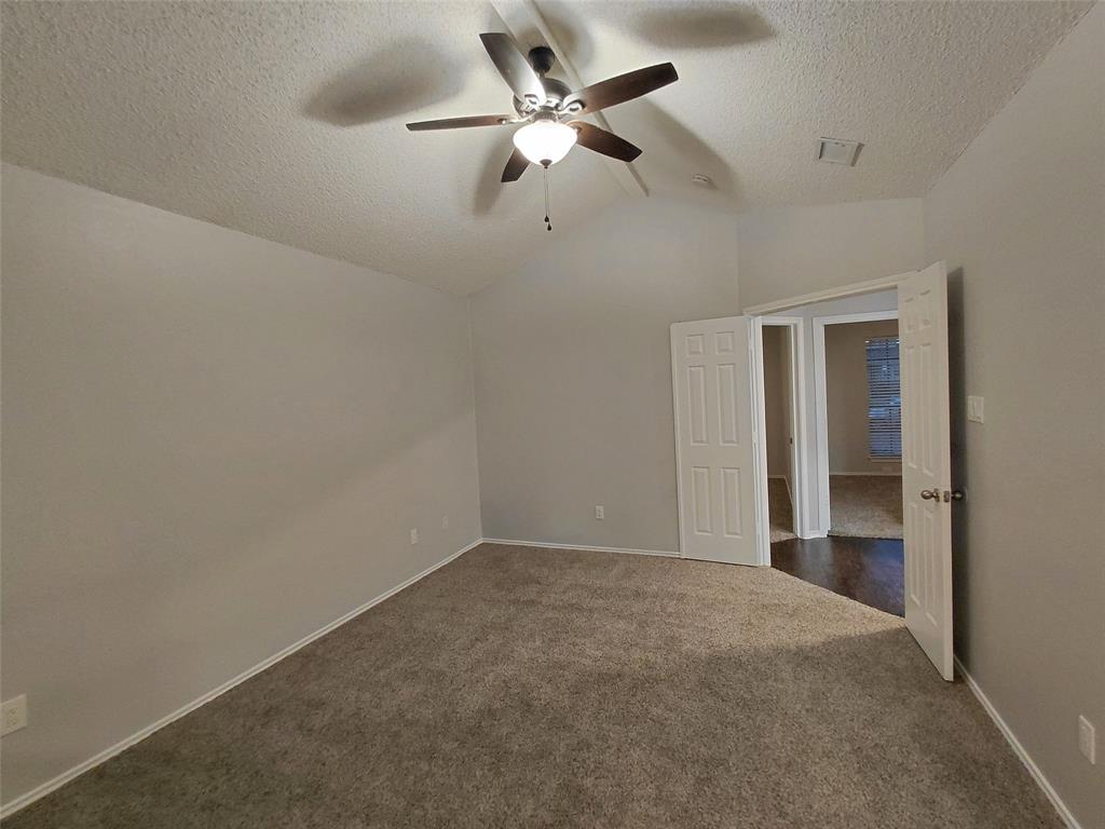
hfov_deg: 94.5
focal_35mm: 16
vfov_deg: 78.1
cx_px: 552
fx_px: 511
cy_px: 414
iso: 200
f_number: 2.2
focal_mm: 1.64
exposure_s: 1/30
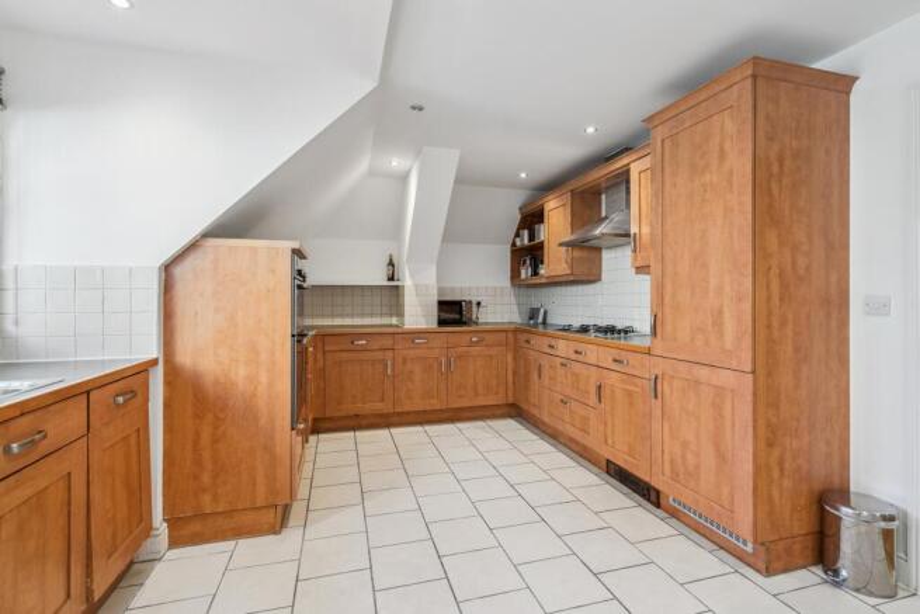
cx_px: 460
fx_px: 409
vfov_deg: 73.8
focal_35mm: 16
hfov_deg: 96.7
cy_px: 307
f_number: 4.5
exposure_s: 1/20
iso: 320
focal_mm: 16
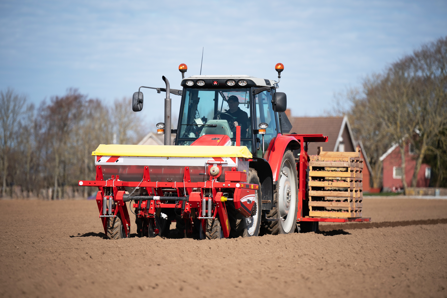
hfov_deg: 10.9
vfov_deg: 7.3
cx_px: 224
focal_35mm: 188
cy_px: 149
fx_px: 2334
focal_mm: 188
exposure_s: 1/2500
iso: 125
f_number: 2.8
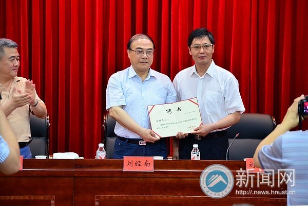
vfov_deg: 8.7
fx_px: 1347
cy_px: 103
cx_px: 154
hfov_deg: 13.0
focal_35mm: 158
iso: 1600
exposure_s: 1/30
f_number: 5.6
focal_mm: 105
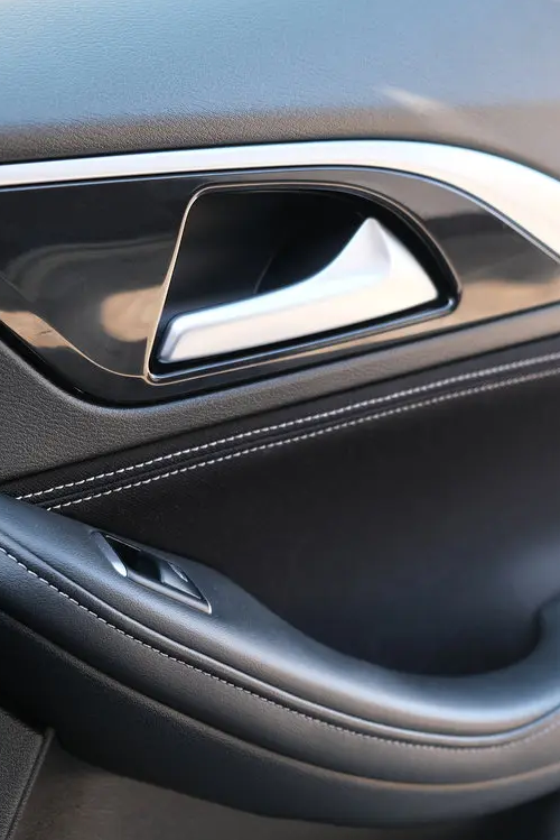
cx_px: 259
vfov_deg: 30.9
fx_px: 1515
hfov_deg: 20.9
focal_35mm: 65
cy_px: 419
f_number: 3.2
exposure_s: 1/80
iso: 320
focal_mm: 28.9
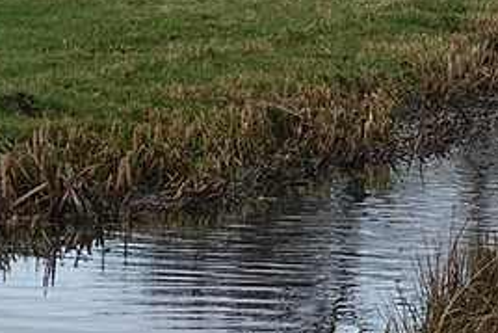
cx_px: 987
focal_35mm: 336
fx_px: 4650
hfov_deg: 6.0
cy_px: -70
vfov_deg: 4.1
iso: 200
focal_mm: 26.42
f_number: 5
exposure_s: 1/250
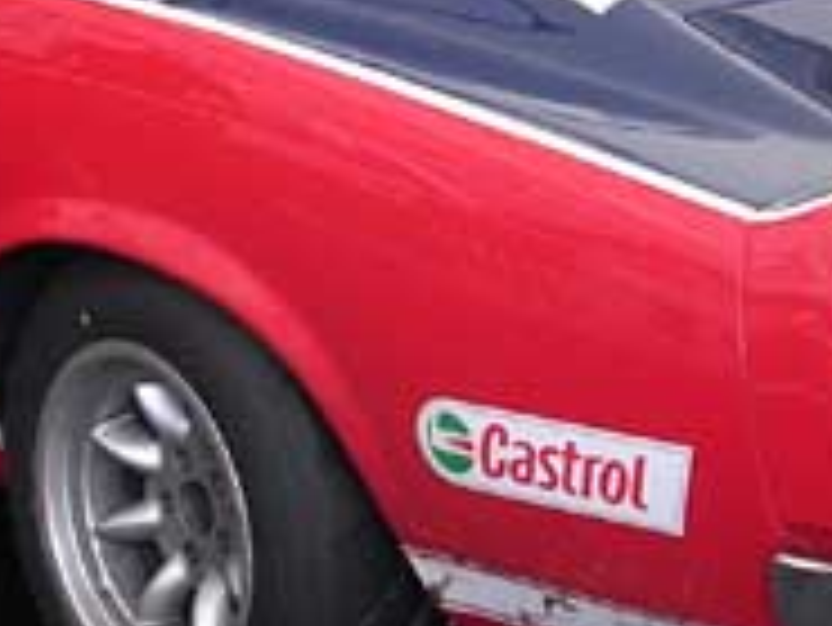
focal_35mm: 123
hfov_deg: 16.0
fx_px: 2958
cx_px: 342
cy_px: 311
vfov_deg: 12.1
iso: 100
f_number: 2.8
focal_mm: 5.8
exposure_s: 1/86.8
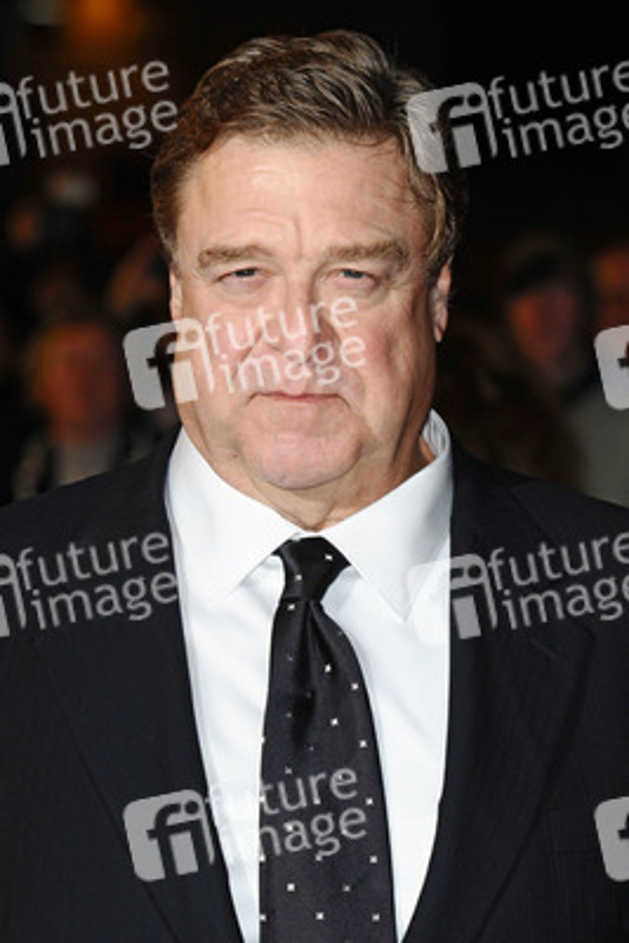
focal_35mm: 150
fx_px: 3928
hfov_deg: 9.2
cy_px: 472
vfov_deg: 13.7
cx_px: 314
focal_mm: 100
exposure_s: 1/160
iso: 320
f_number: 4.5
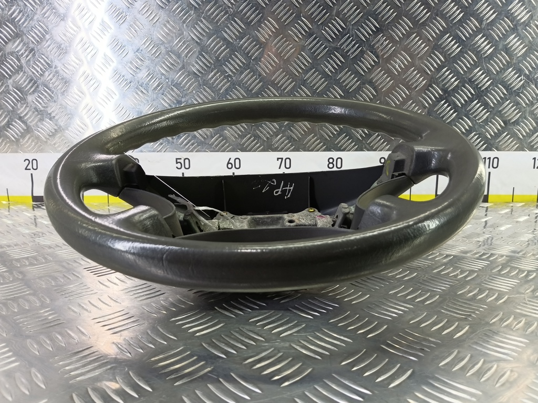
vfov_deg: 58.9
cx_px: 269
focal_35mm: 23
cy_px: 202
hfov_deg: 73.9
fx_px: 357
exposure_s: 1/50
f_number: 1.6
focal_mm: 4.11
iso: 161
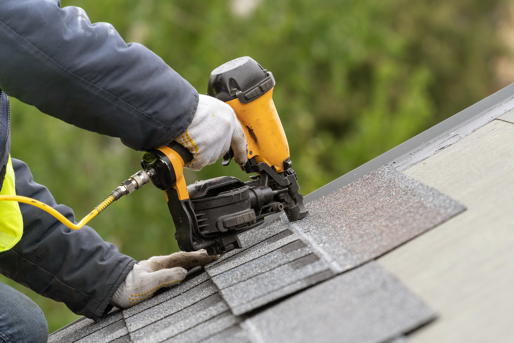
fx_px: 3541
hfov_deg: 8.3
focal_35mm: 248
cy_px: 183
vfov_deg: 5.5
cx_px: 251
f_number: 5.6
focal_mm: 200
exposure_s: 1/400
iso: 800
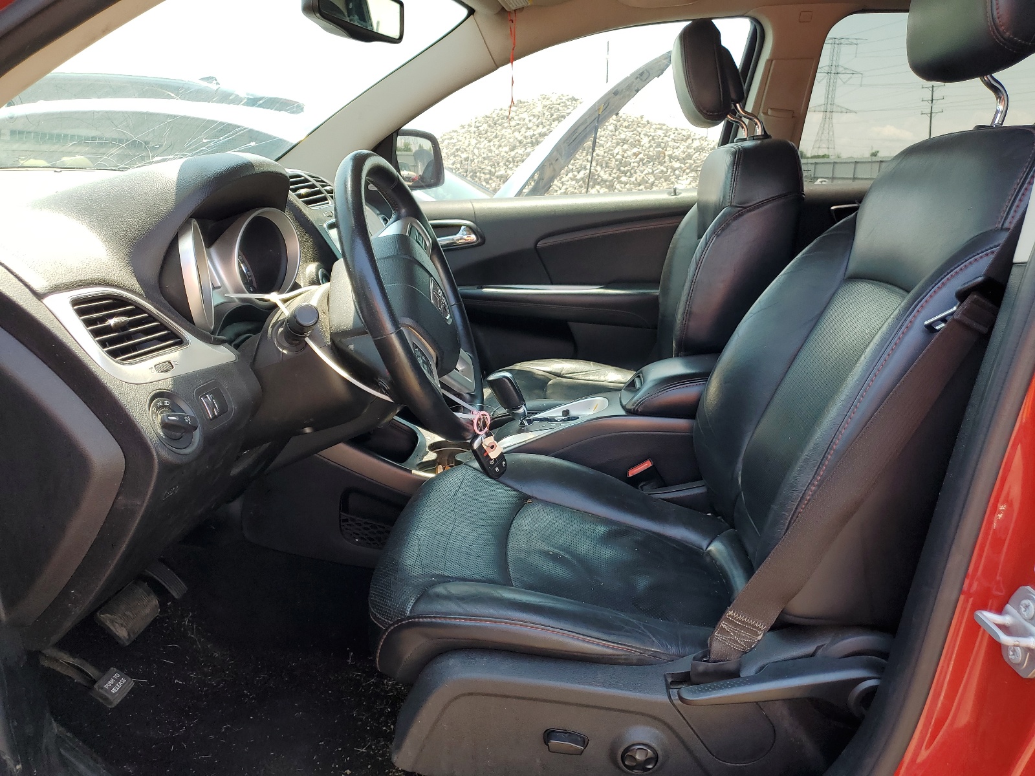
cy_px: 388
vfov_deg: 53.1
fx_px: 777
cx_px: 518
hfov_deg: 67.3
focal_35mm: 26
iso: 50
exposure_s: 1/303
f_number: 1.5
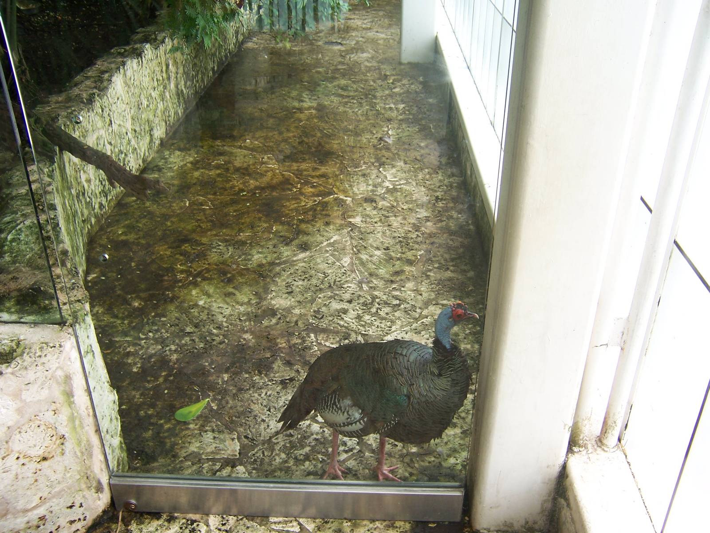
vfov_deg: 42.9
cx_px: 355
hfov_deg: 55.4
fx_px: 677
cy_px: 266
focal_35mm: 33
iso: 80
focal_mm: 5.5
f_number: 2.8
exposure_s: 1/90
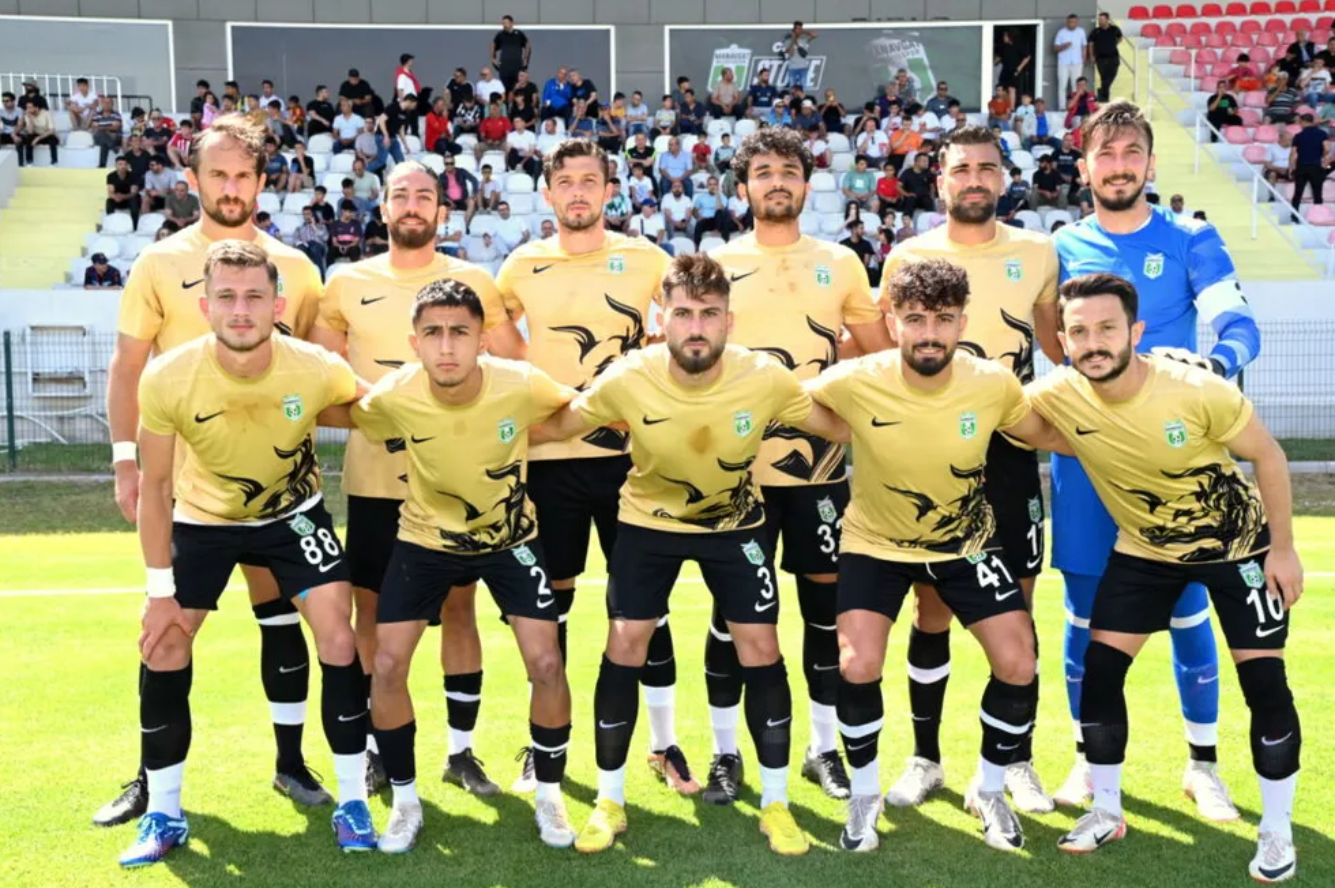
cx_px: 655
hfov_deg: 40.4
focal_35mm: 49
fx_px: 1816
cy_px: 452
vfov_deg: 27.5
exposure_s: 1/200
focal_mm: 48
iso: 500
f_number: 9
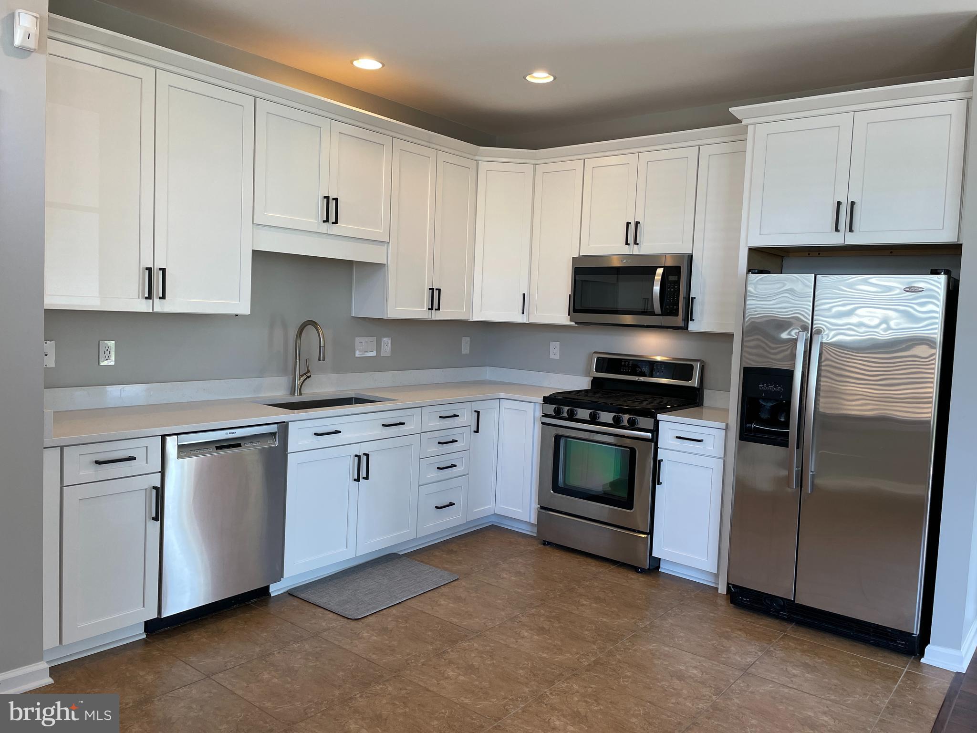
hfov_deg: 67.3
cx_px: 488
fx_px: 734
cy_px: 366
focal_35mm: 26
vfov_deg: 53.1
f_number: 1.6
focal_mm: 4.2
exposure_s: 1/120
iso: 80
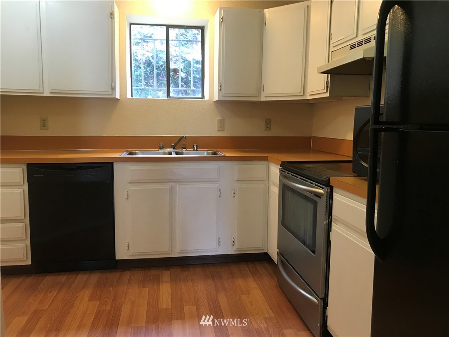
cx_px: 224
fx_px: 363
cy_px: 168
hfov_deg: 63.4
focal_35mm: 28
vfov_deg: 49.7
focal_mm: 3.99
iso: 50
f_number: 1.8
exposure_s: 1/15
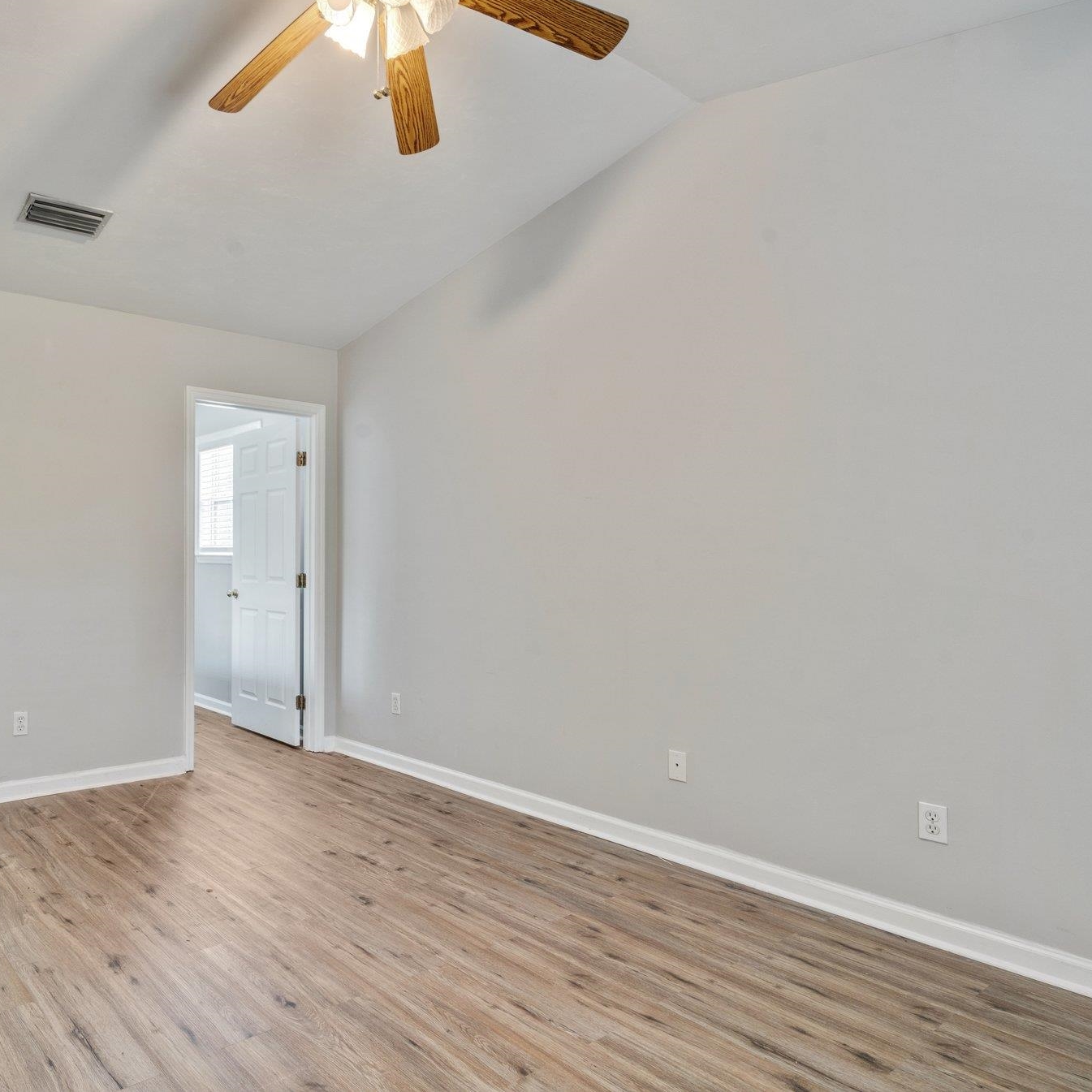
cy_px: 539
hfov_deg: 65.5
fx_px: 785
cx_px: 278
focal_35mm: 22
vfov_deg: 69.6
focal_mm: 17
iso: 250
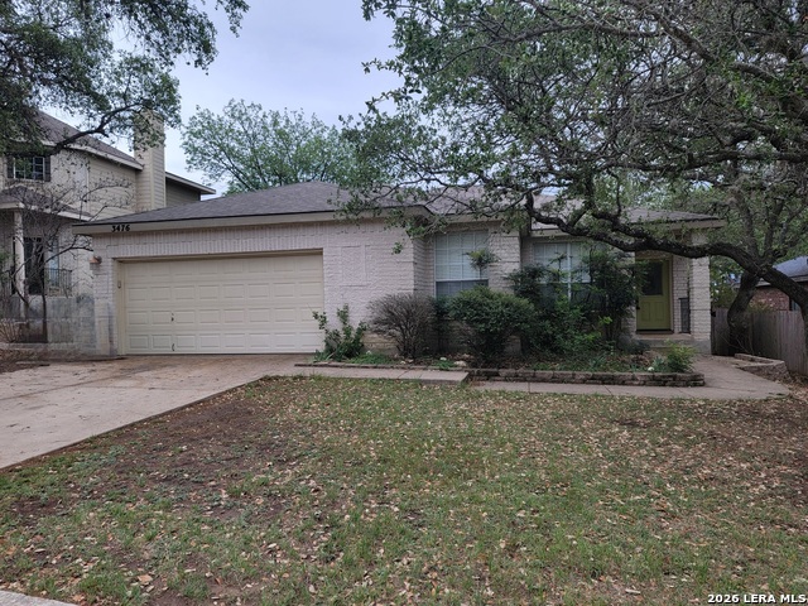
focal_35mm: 24
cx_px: 404
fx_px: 560
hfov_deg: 71.6
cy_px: 303
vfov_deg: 56.8
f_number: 1.8
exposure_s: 1/286
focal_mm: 6.7
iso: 16
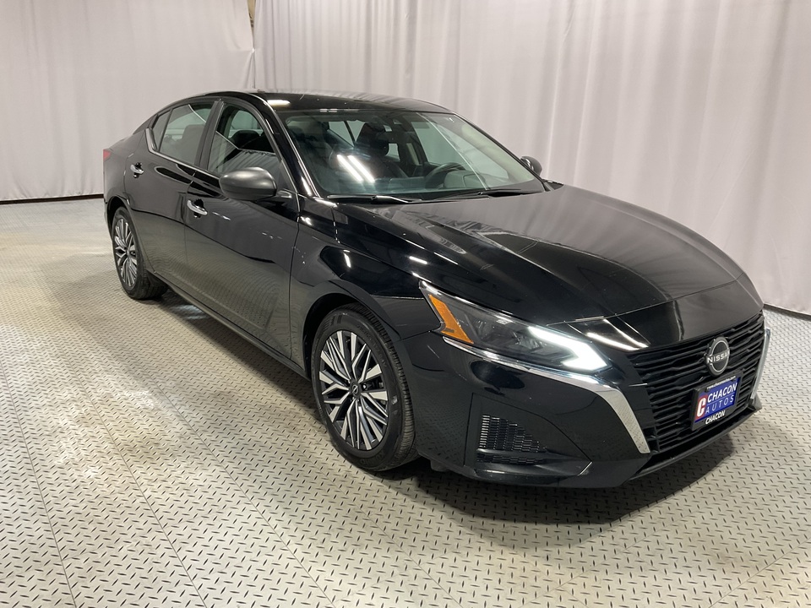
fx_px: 679
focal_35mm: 29
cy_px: 304
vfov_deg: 48.2
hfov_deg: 61.7
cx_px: 406
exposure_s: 1/50
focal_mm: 3
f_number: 1.8
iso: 64
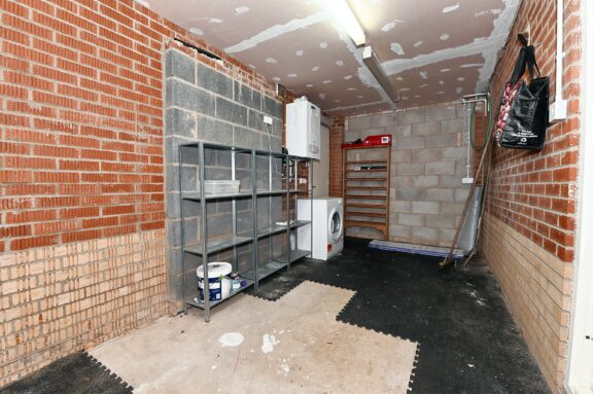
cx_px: 296
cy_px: 197
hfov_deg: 100.4
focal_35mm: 15
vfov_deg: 77.2
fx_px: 247
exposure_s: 1/60
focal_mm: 15
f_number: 10
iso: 2000
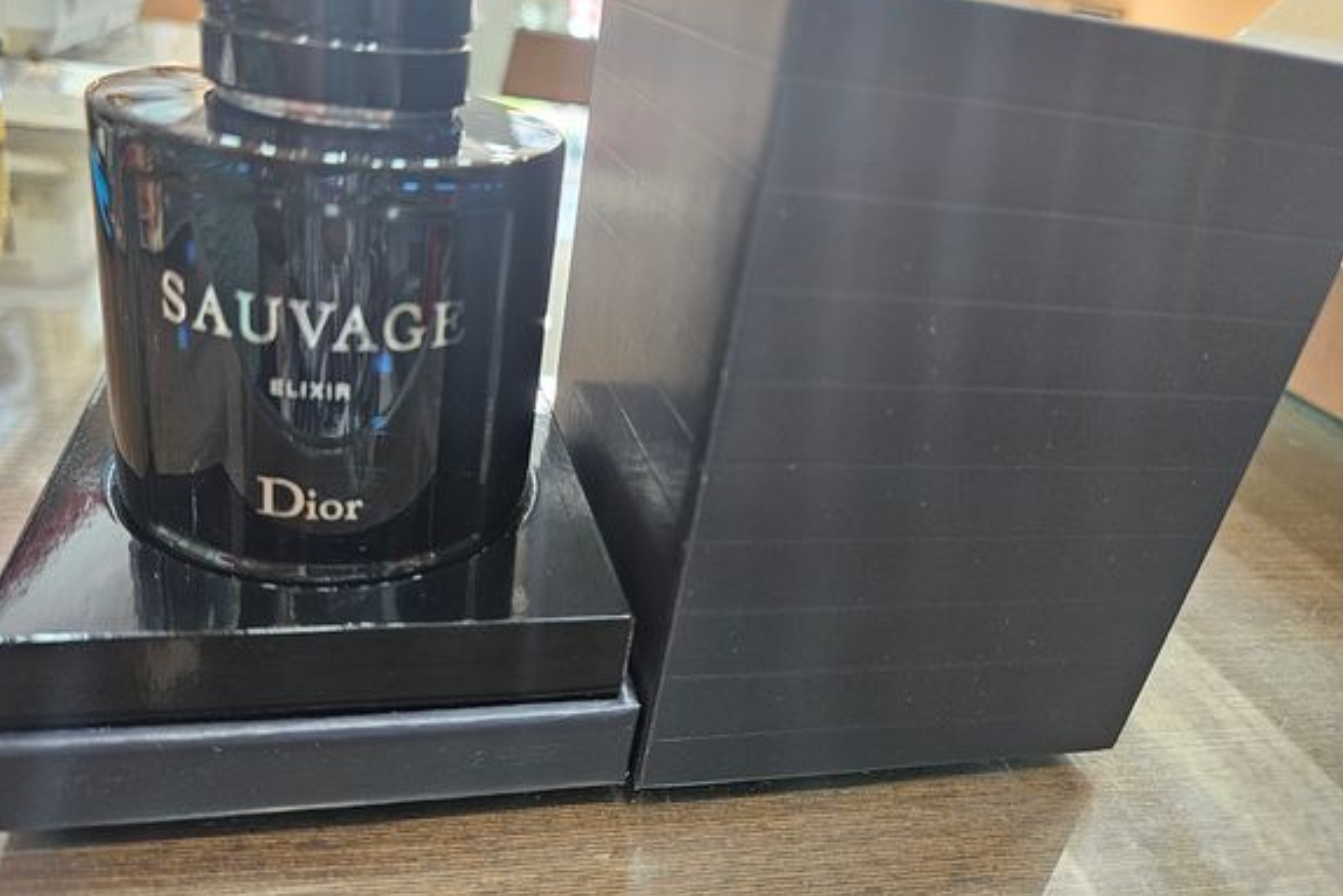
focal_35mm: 25
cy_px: 430
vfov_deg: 51.3
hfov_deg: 71.5
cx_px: 643
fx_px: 933
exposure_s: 1/120
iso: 640
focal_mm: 5.4
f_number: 1.8
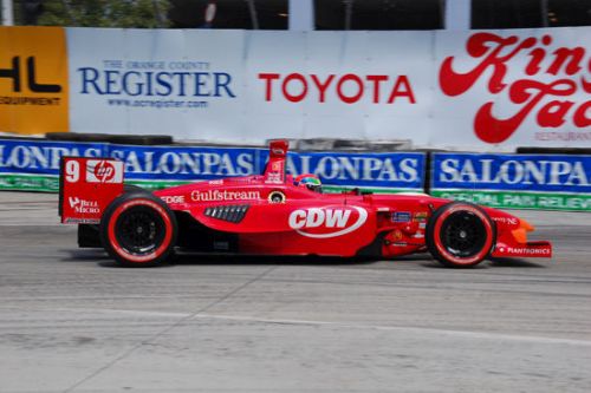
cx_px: 296
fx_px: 1354
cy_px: 196
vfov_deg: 16.5
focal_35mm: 82
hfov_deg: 24.6
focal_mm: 55
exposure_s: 1/500
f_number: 7.1
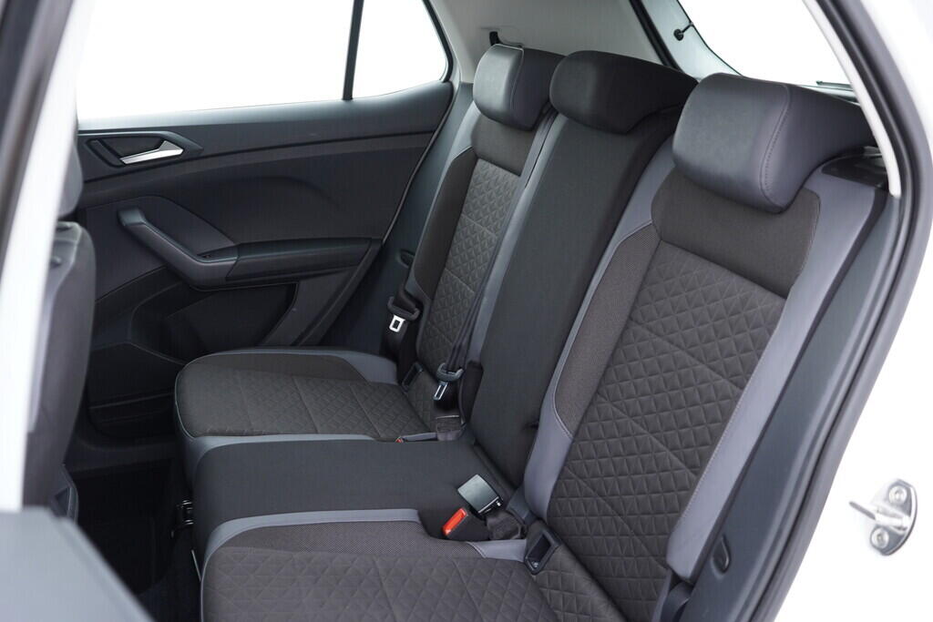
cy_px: 311
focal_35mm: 36
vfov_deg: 36.9
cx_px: 466
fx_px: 933
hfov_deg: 53.1
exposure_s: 1/40
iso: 250
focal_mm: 24
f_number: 2.8
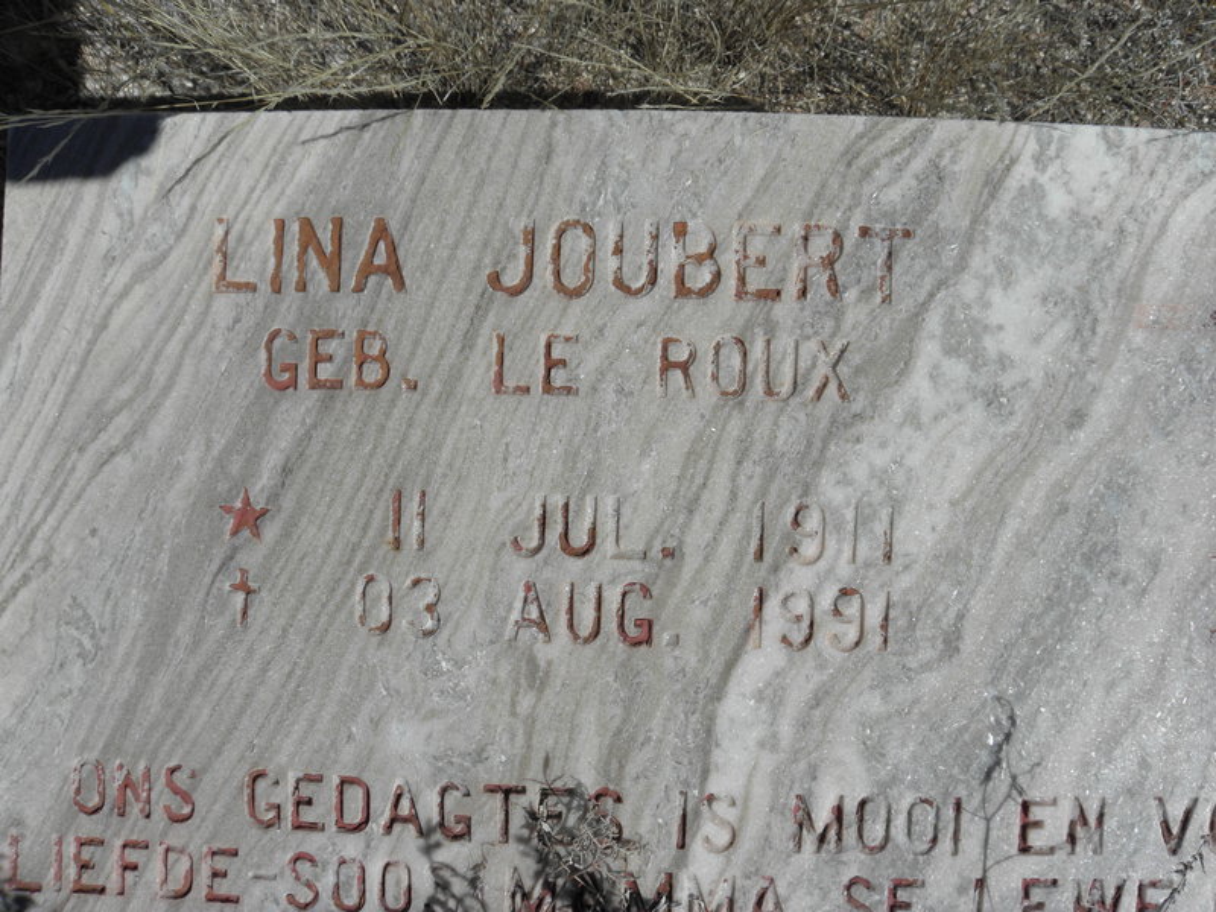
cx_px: 608
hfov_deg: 67.3
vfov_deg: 53.1
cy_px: 456
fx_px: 913
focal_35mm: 26
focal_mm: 4.6
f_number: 5.6
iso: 64
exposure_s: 1/800
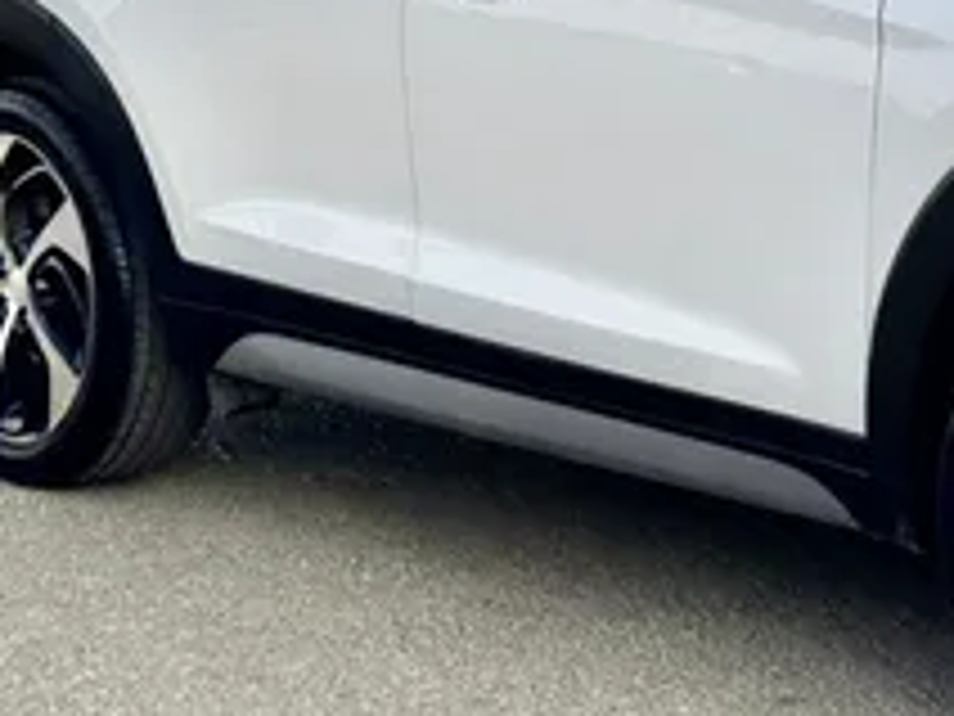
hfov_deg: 13.3
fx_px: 3996
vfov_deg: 10.2
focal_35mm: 145
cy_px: 5
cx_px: 1089
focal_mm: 6.76
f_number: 1.78
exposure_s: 1/249
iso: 80
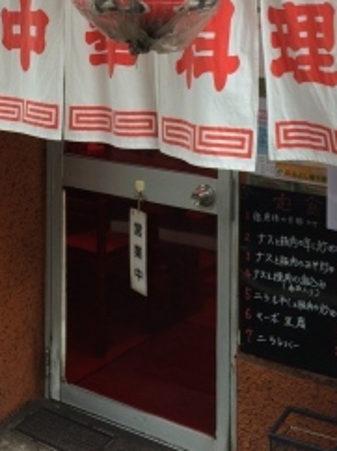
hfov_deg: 24.1
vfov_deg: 30.4
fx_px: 780
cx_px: 81
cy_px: 24
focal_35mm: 60
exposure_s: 1/60
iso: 40
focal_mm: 4.15
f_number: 2.2
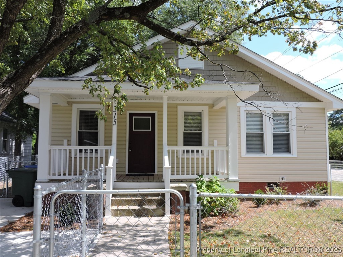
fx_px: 297
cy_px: 128
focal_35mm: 30
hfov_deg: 60.0
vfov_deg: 46.8
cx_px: 172
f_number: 3.1
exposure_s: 1/640
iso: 100
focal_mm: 5.4
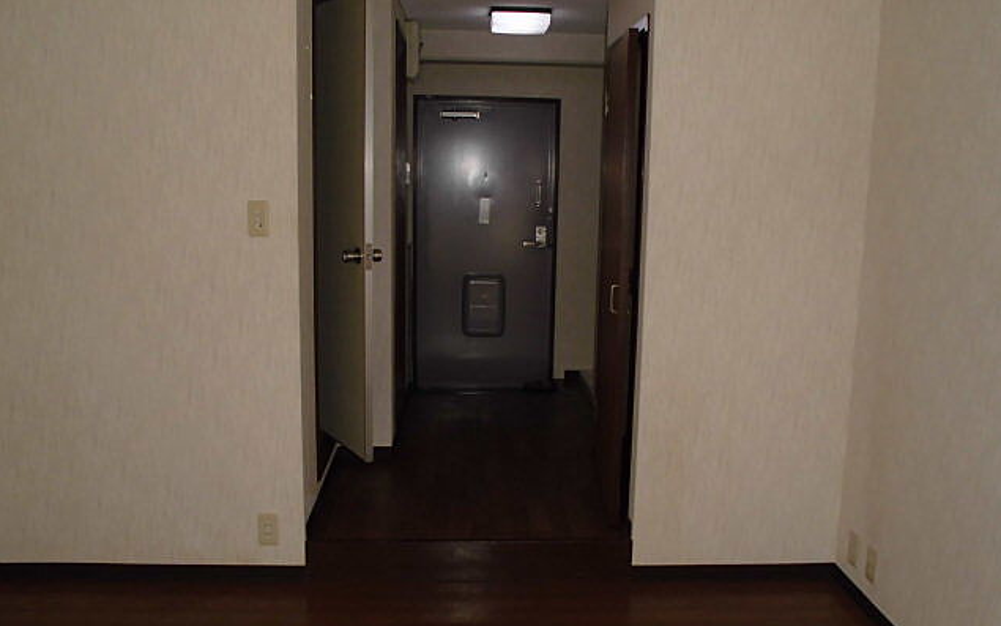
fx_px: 846
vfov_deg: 40.6
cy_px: 314
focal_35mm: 31
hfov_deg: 61.2
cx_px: 501
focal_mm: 5.3
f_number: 3.7
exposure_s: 1/60
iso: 200
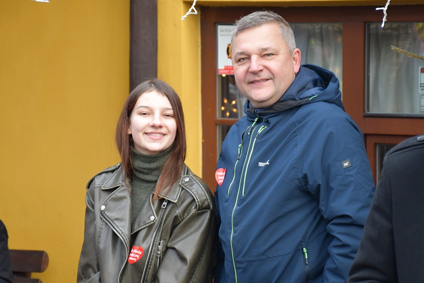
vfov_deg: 8.3
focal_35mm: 166
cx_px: 220
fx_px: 1955
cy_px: 143
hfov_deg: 12.4
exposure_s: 1/250
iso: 1100
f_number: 5.3
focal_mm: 90
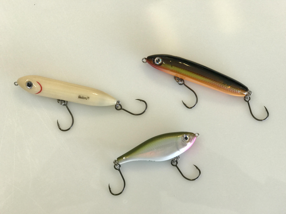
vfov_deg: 25.7
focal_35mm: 57
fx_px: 471
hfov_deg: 33.8
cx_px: 143
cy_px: 107
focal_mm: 6.6
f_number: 2.8
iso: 50
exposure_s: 1/60
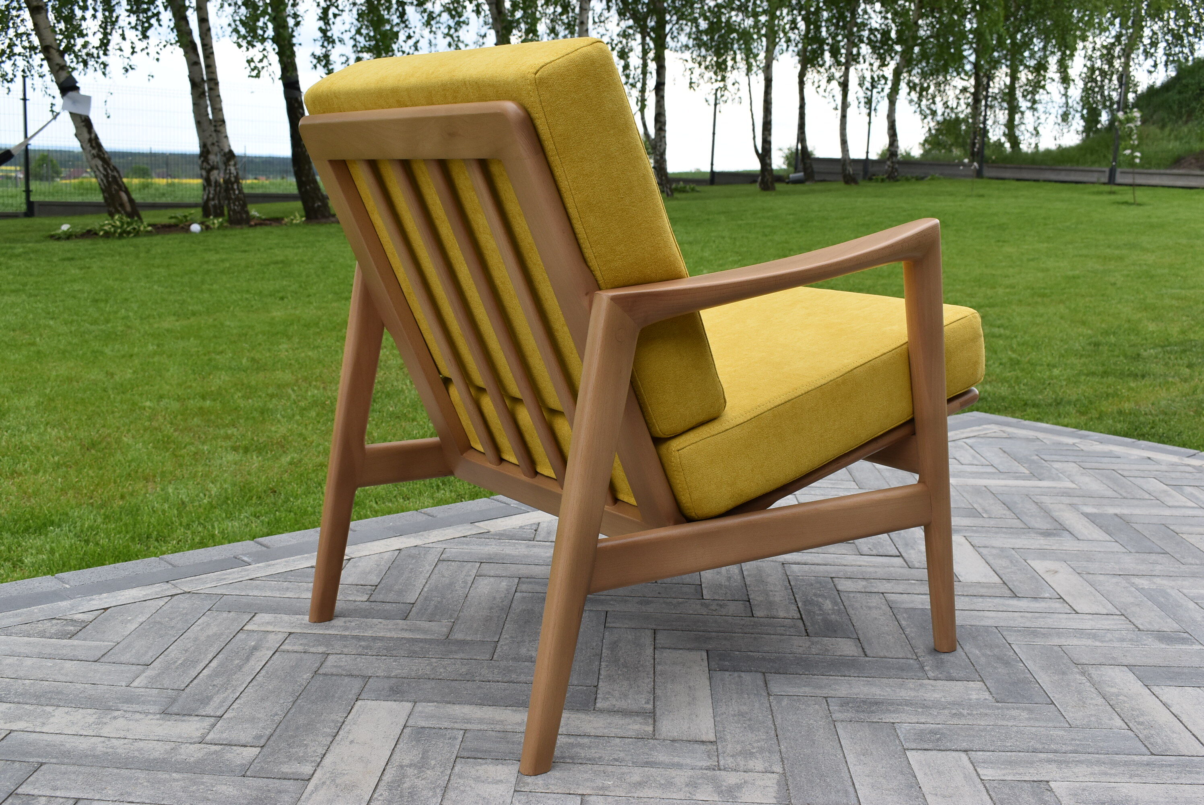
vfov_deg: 35.6
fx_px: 1255
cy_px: 402
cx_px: 602
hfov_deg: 51.2
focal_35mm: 38
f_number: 8
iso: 360
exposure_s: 1/250
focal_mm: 25
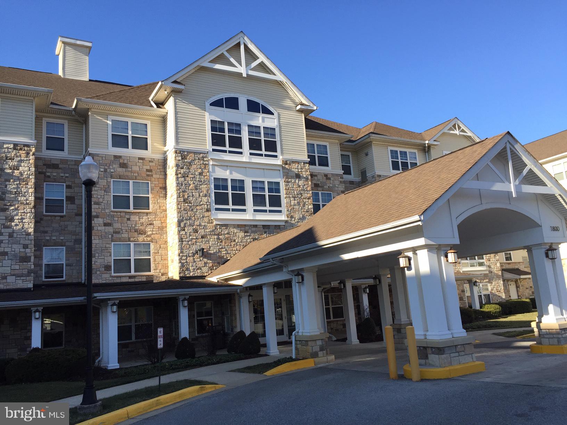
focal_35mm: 29
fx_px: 475
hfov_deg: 61.7
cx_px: 284
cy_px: 212
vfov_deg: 48.2
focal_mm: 4.15
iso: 32
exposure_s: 1/942
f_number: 2.2
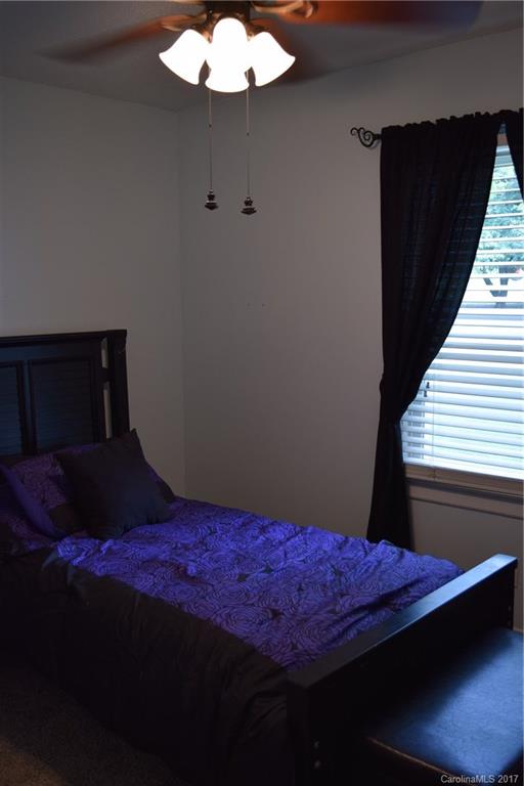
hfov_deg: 36.9
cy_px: 393
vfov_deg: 53.1
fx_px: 786
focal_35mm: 36
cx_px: 262
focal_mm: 24
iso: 400
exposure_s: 1/60
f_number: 4
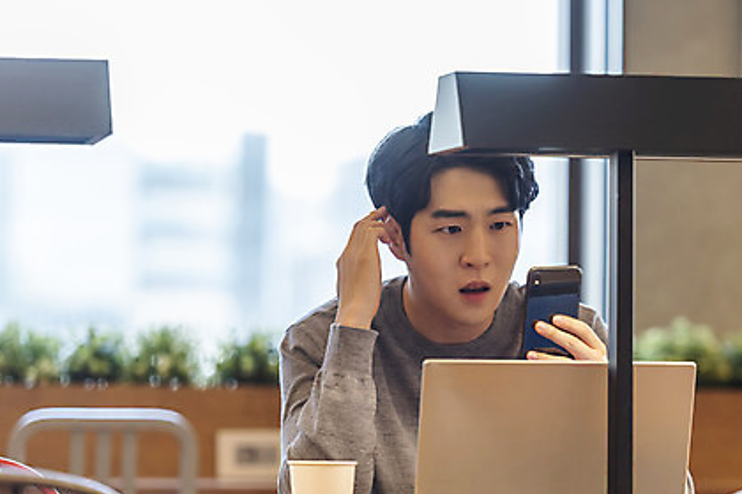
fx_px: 4122
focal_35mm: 200
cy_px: 291
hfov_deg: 10.3
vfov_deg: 6.9
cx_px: 518
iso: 500
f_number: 2.8
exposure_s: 1/200
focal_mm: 140
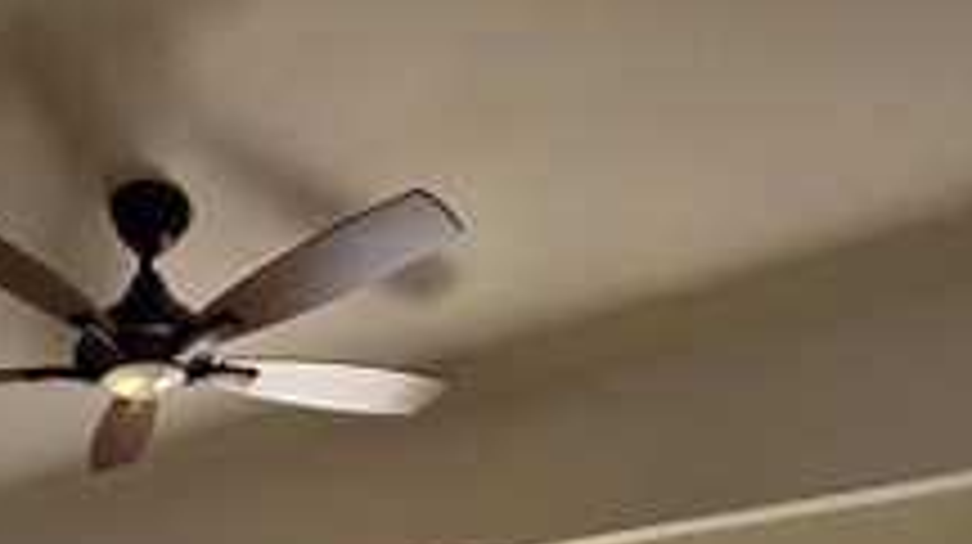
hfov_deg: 43.0
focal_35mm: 42
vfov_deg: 17.0
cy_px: 1182
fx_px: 1081
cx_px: 45
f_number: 1.9
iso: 40
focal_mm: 2.2
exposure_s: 1/371
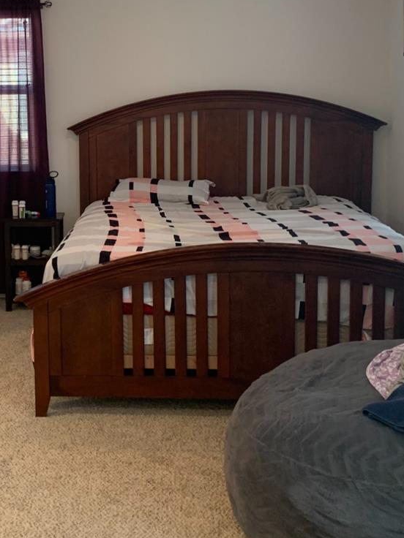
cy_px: 204
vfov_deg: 36.0
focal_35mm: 53
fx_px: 825
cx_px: 95
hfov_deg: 27.1
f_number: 1.8
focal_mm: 4.25
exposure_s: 1/60
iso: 200
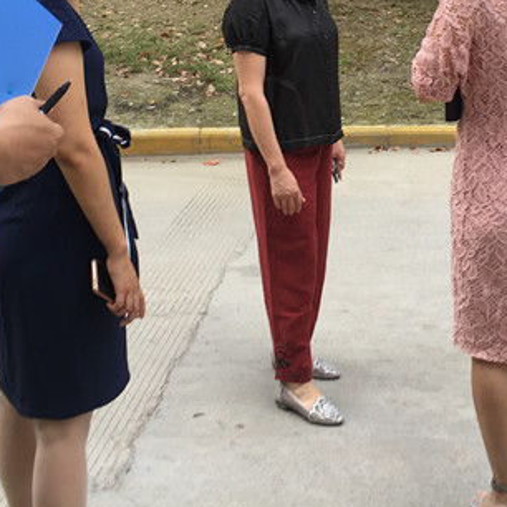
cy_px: 18
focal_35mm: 67
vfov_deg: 24.7
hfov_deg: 25.5
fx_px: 1110
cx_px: 353
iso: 32
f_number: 2.2
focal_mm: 4.15
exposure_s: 1/100
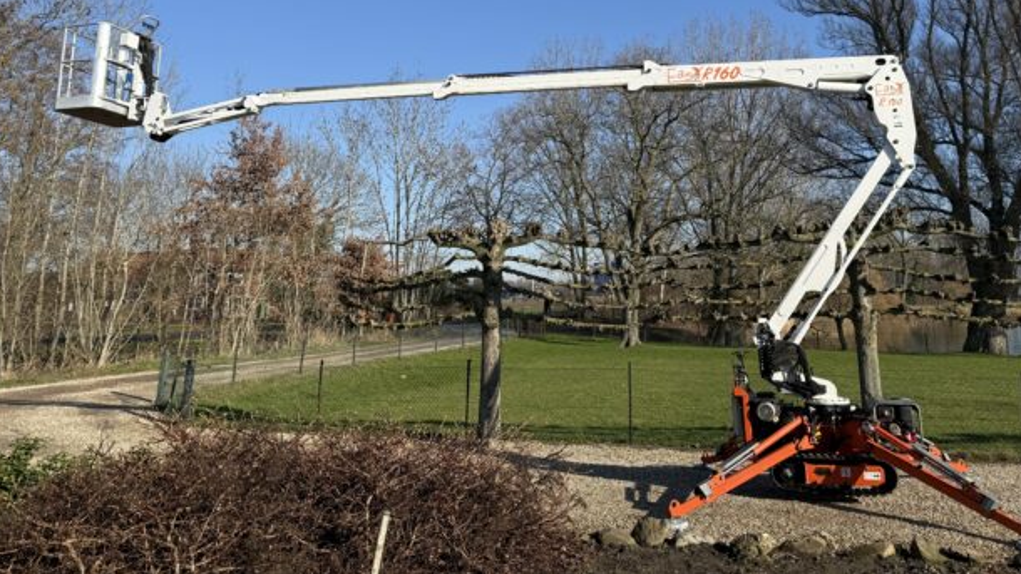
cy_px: 138
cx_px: 571
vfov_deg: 37.9
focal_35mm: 30
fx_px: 812
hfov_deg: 64.1
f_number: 1.78
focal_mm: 6.76
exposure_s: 1/4167
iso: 80
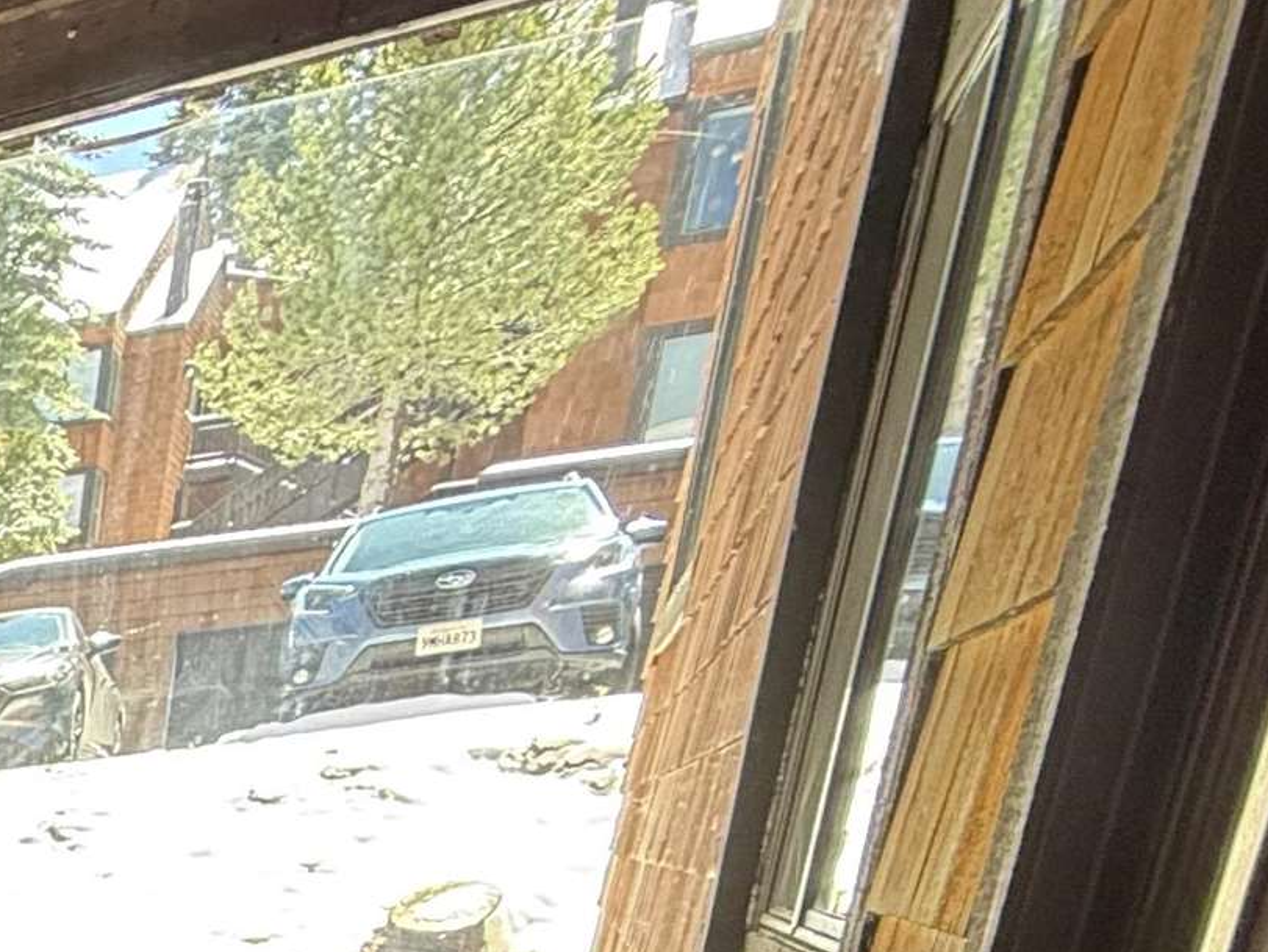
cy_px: 1521
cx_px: -1018
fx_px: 1942
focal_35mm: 53
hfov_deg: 22.0
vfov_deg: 21.7
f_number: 2.2
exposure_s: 1/99
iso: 160
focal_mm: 2.22
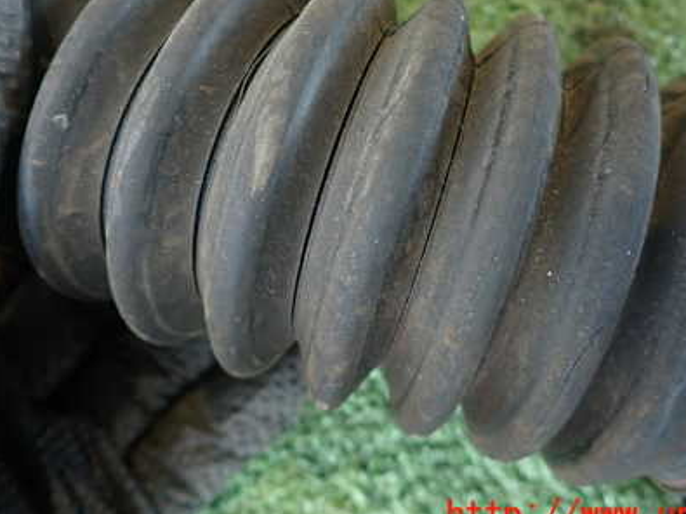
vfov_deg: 37.0
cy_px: 148
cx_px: 318
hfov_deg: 48.9
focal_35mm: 38
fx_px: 753
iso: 250
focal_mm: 4.5
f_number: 2
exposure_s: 1/30
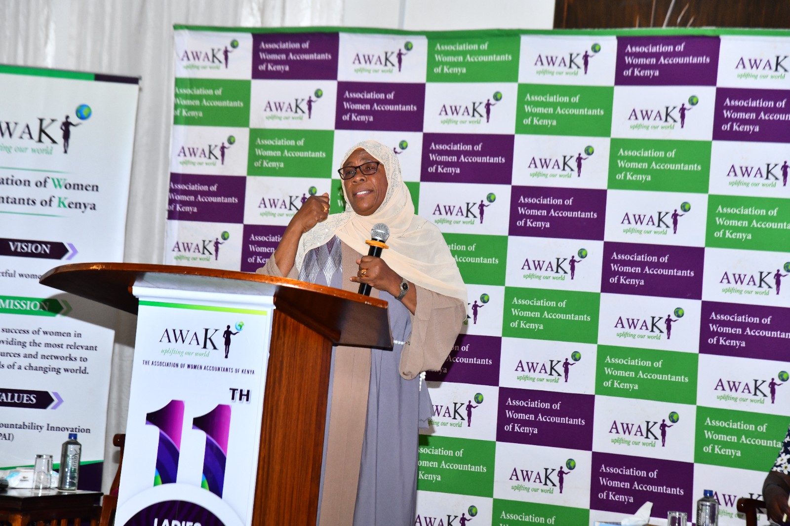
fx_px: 2633
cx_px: 395
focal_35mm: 120
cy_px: 263
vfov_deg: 11.4
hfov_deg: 17.1
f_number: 6.3
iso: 1000
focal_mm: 120
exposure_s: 1/125
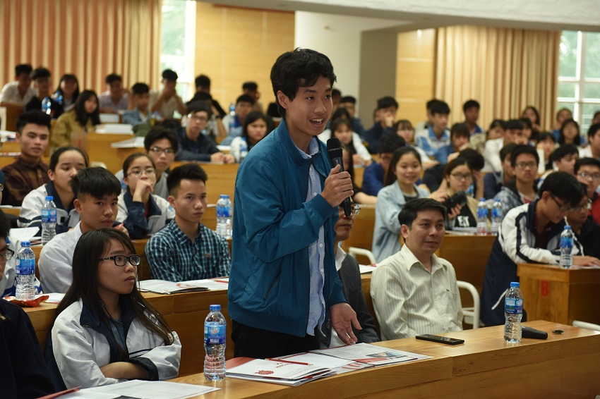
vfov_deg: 19.4
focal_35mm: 70
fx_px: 1166
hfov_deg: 28.9
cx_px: 300
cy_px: 200
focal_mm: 70
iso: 640
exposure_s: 1/60
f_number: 3.2
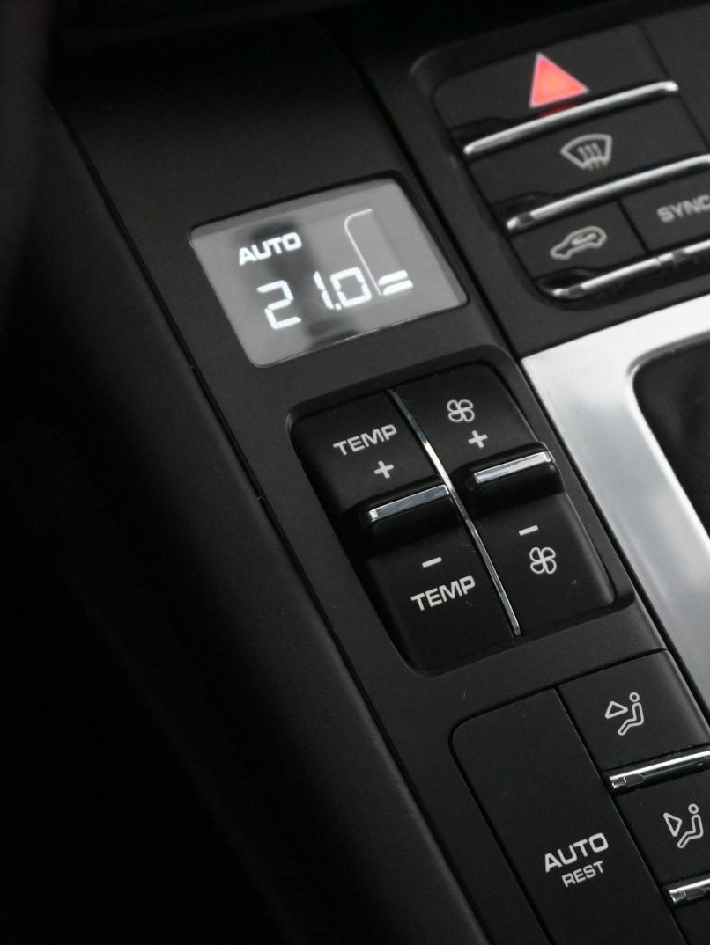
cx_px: 444
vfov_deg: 22.5
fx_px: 2378
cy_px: 472
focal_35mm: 87
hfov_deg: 17.0
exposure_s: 1/60
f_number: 5.6
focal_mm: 40
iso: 8000
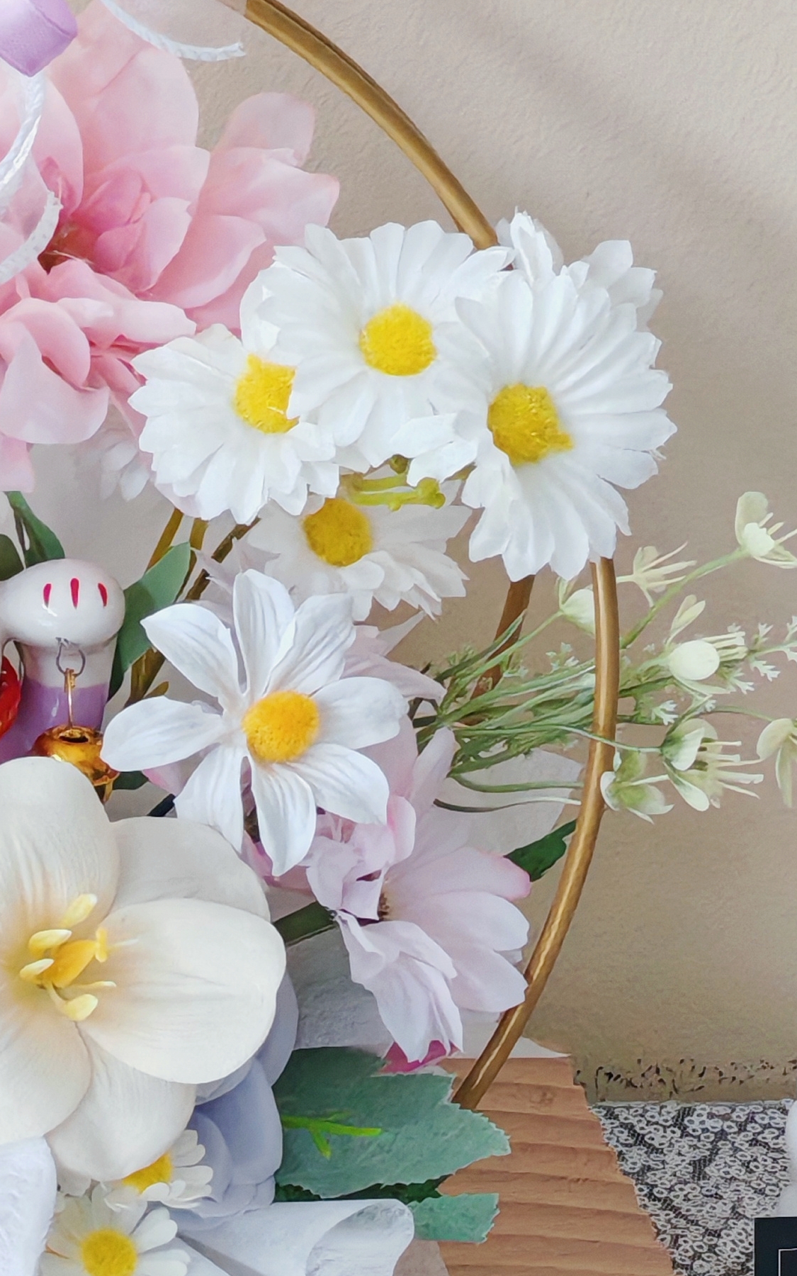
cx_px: -266
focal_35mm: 152
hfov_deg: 8.5
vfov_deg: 13.8
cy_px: 729
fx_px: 5283
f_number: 1.95
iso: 320
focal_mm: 5.52
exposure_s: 1/100
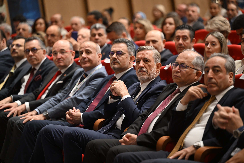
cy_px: 82
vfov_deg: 9.5
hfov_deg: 14.2
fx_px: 983
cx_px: 122
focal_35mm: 145
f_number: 2.8
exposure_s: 1/100
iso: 1250
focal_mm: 145
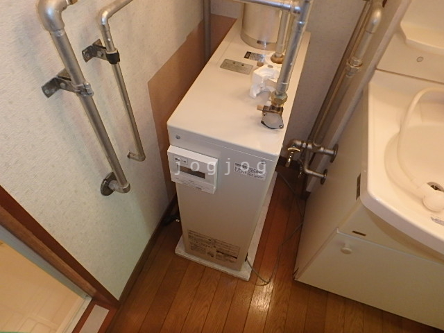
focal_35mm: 21
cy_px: 166
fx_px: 269
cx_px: 222
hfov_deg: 79.0
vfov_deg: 63.4
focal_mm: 3.7
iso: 400
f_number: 3.5
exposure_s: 1/30
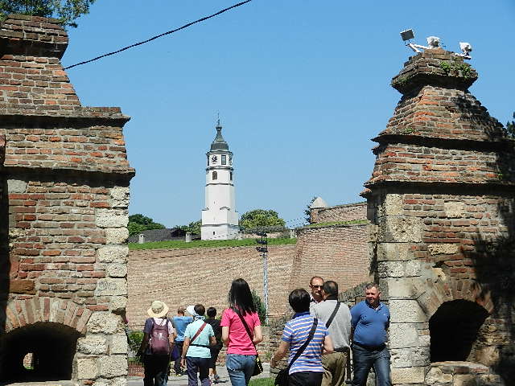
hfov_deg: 32.2
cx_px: 258
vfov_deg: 24.4
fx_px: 893
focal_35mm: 60
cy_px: 193
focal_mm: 10.9
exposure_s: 1/1250
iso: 160
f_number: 4.5
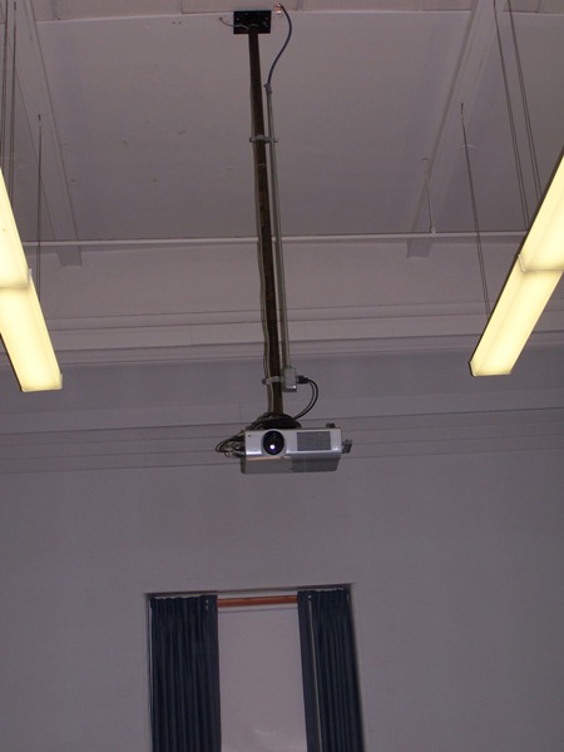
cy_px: 376
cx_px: 282
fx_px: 1456
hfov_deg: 21.9
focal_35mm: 67
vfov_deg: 29.0
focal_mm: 11.1
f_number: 3.2
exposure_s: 1/60
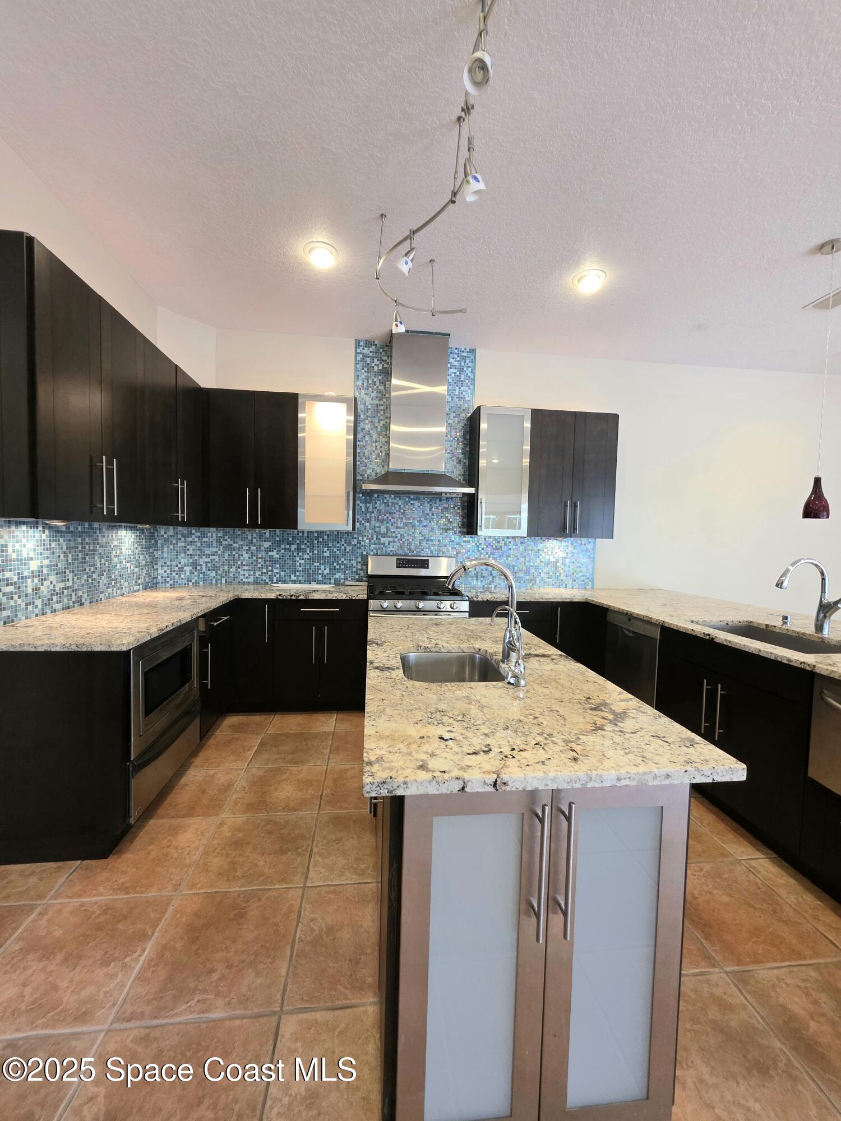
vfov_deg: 106.2
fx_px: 421
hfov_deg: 89.9
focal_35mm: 13
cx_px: 420
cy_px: 560
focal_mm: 2.2
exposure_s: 1/60.2
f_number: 1.9
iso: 320
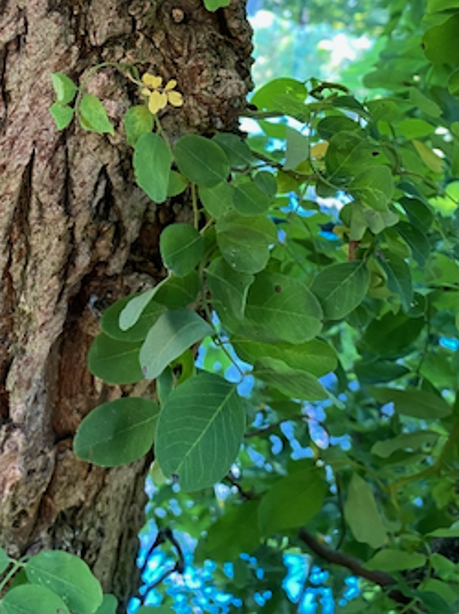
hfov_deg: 27.5
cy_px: 117
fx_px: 921
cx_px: 97
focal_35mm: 52
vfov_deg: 35.6
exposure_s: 1/60
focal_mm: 4.25
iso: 200
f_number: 1.8
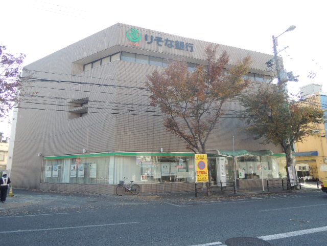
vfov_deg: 56.8
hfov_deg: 71.6
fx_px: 227
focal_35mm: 24
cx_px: 164
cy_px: 123
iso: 100
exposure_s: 1/400
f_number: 2.2
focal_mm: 4.3
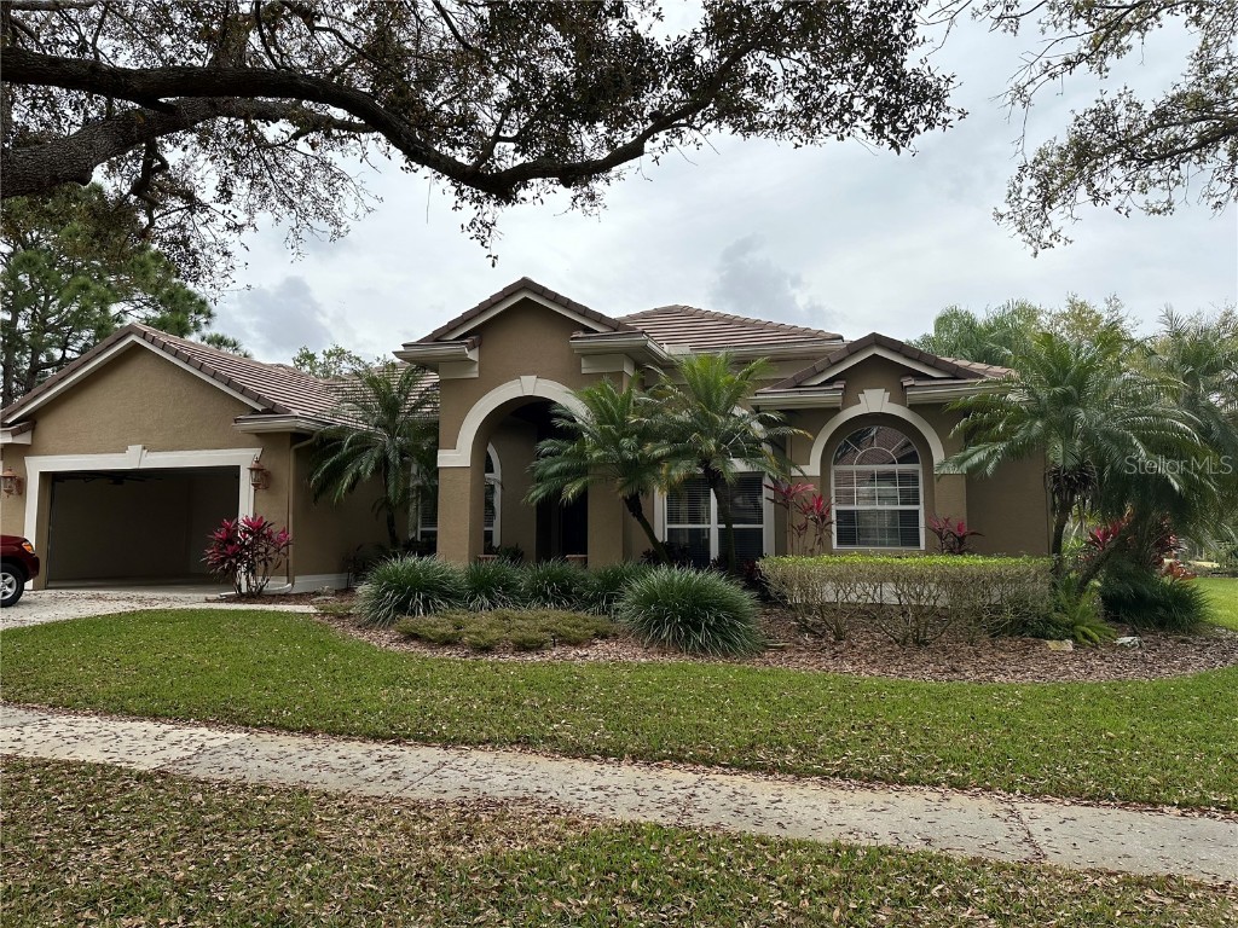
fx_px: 858
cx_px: 619
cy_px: 464
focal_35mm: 24
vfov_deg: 56.8
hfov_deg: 71.6
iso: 80
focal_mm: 6.86
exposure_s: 1/3861
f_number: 1.78
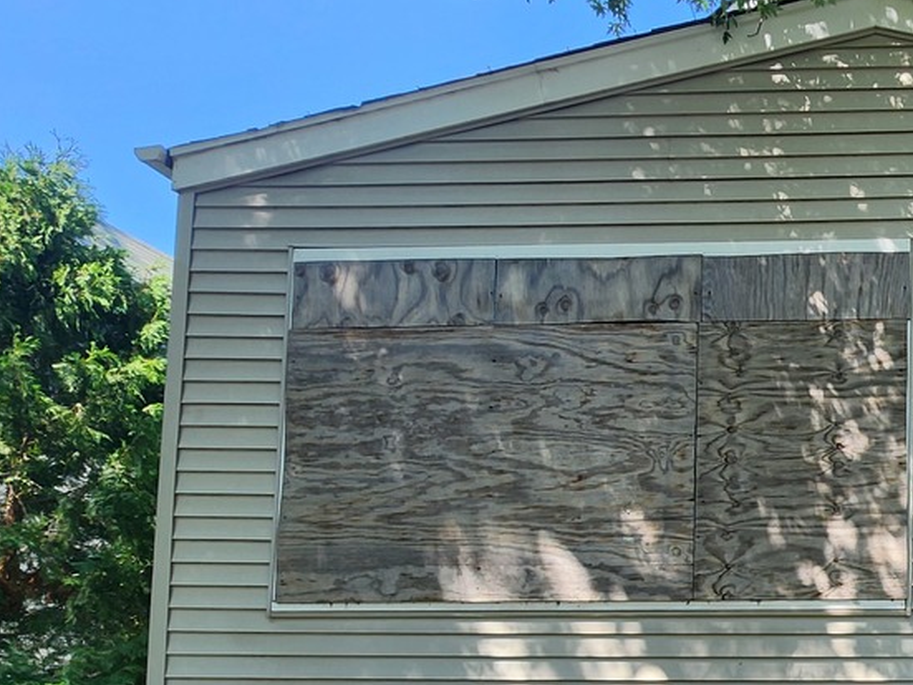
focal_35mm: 34
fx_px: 897
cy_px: 630
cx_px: 943
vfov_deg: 38.6
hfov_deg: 44.5
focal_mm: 2.2
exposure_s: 1/411
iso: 50
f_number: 2.2
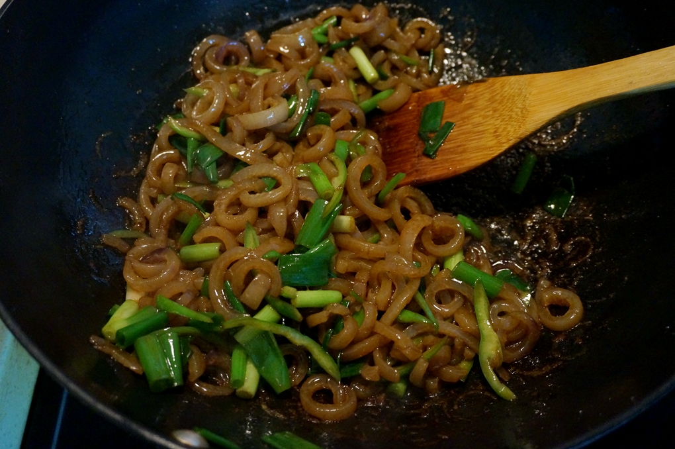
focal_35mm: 38
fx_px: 702
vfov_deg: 35.4
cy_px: 224
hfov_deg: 51.3
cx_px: 338
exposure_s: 1/30
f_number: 4.5
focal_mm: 25
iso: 3200
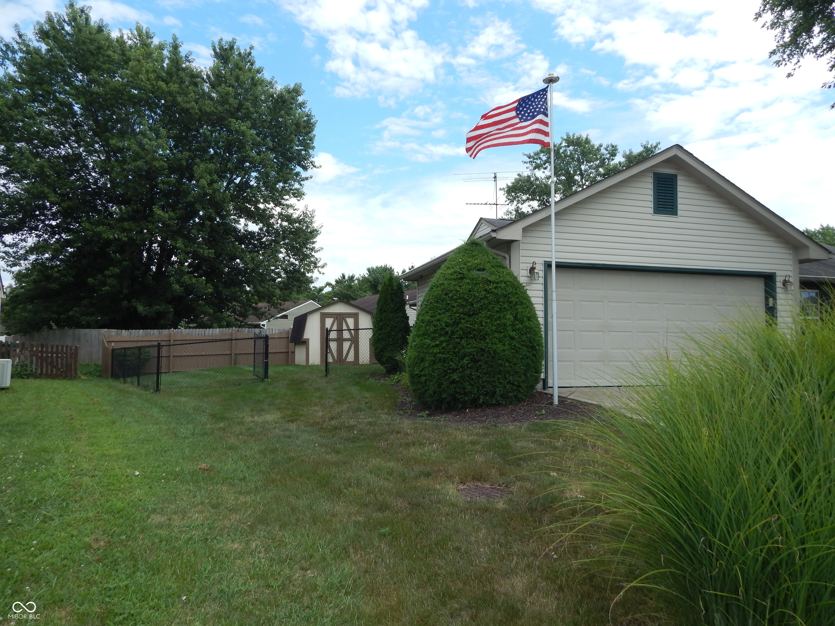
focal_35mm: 23
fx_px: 555
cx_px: 418
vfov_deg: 58.9
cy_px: 313
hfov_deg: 73.9
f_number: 3
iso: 125
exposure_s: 1/1500
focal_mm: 4
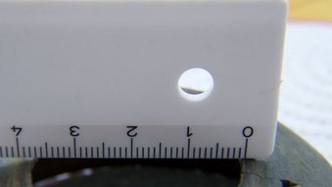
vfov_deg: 19.6
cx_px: 135
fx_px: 537
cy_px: 137
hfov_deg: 34.2
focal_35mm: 61
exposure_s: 1/125
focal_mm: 6.3
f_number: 2.8
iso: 80
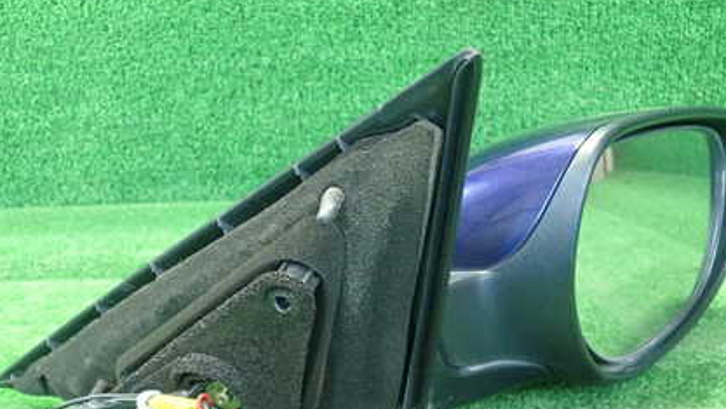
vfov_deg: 25.1
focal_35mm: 47
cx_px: 380
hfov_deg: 43.7
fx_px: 905
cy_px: 312
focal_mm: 5.5
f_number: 2.3
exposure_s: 1/80
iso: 800
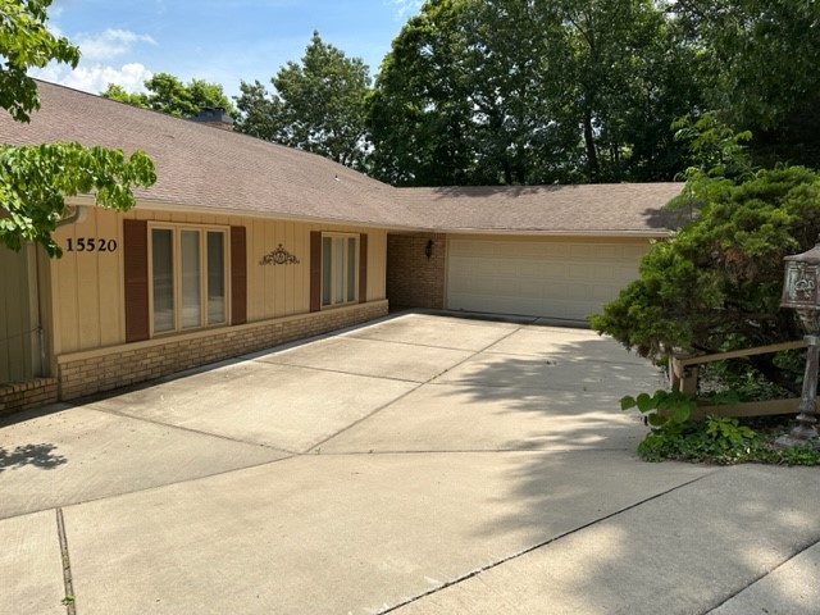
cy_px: 308
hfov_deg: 71.6
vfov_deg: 56.8
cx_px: 410
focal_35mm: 24
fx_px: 569
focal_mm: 6.86
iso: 80
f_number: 1.78
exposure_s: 1/4545
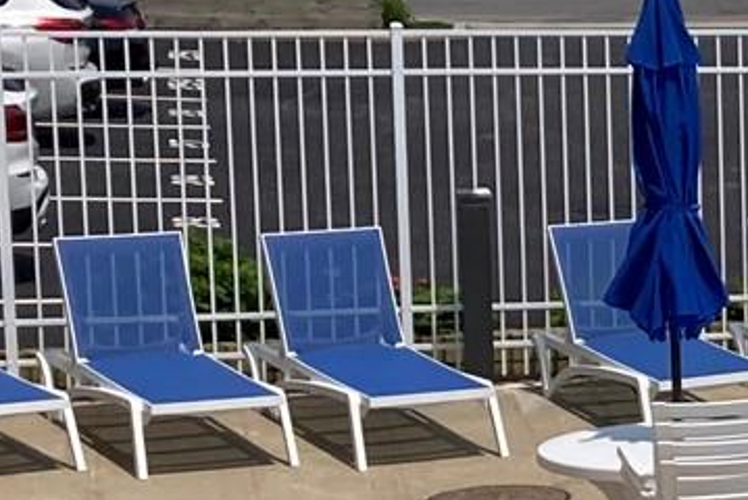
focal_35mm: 166
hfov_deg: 10.6
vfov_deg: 8.3
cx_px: 1815
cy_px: 377
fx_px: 3452
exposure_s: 1/3745
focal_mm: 3.99
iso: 25
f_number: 1.8
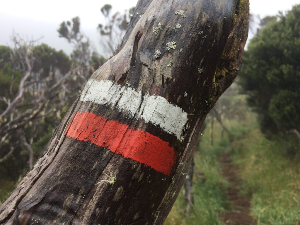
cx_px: 150
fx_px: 251
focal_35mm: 29
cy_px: 112
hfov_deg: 61.7
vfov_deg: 48.2
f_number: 2.2
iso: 32
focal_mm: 4.15
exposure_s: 1/954
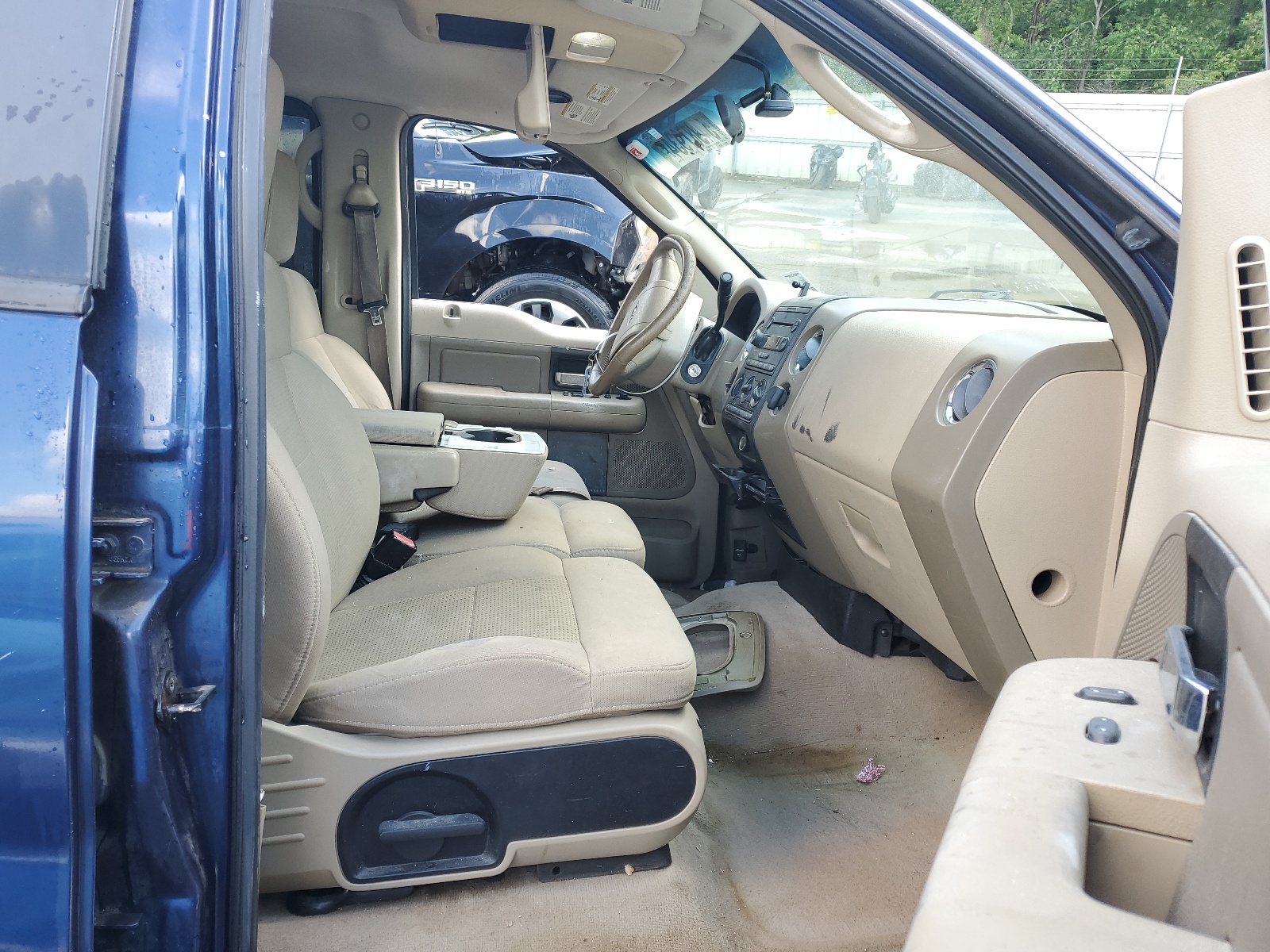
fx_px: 954
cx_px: 635
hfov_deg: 67.3
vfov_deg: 53.1
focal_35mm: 26
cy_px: 476
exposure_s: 1/120
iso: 50
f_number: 1.5
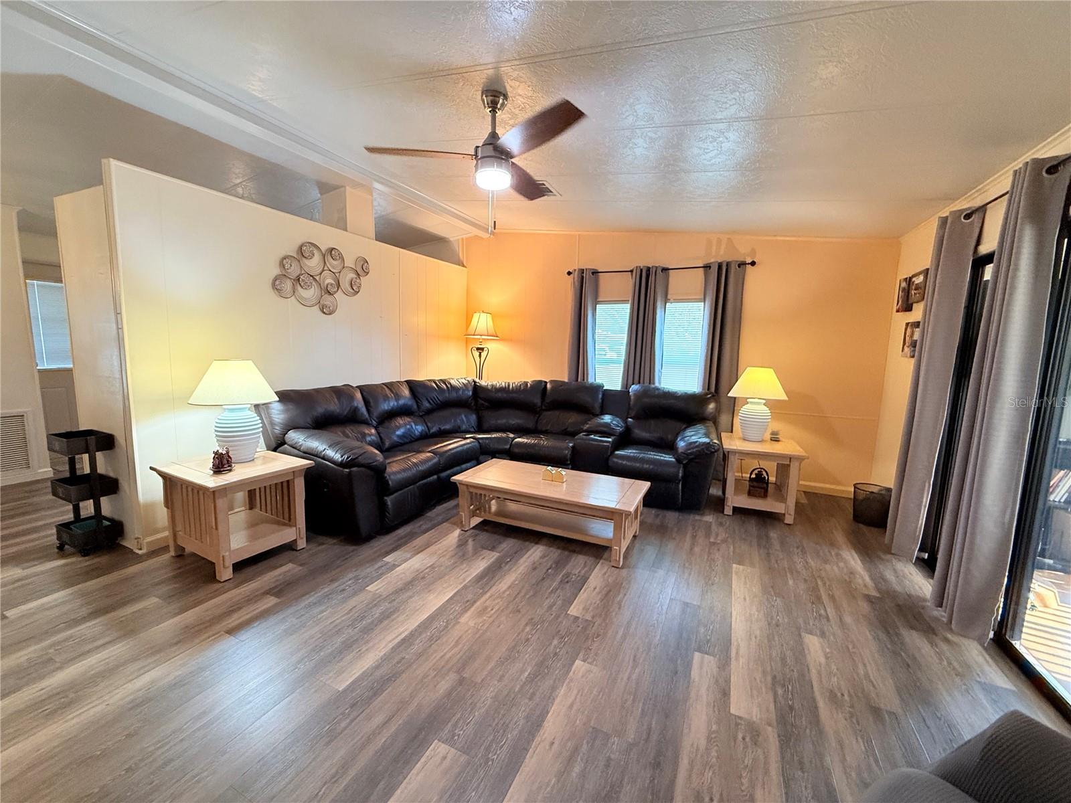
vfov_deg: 85.7
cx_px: 536
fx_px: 433
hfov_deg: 102.1
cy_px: 402
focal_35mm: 14
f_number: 2.2
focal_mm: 2.22
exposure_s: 1/120
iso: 400
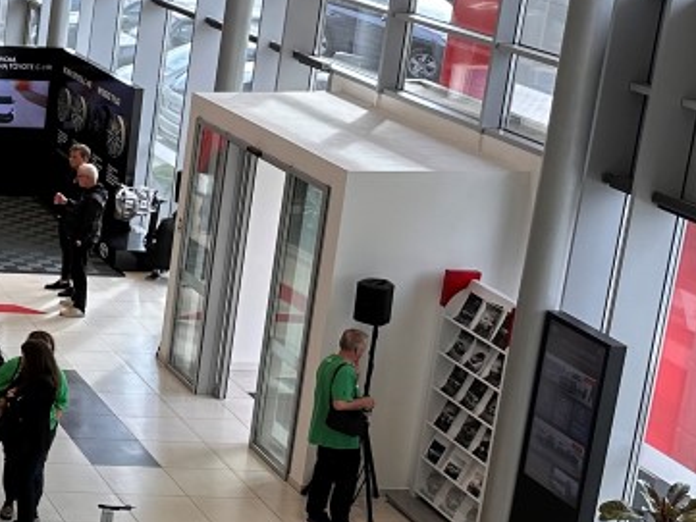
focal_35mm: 85
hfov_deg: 19.4
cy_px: 171
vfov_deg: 17.3
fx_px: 1710
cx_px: -413
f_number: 1.78
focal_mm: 6.86
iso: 80
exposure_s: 1/347
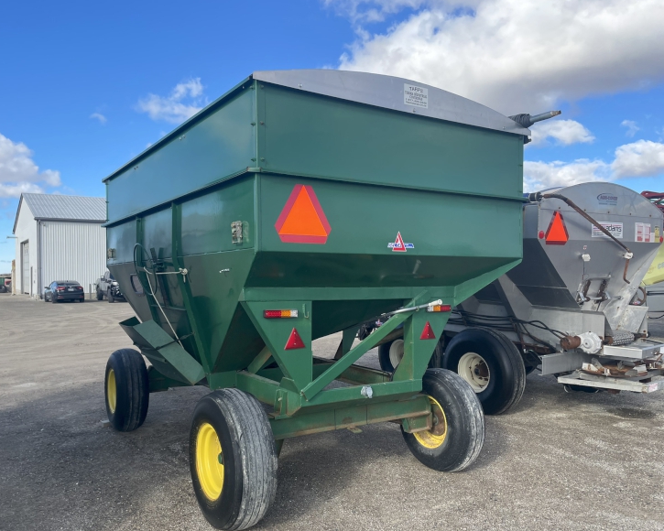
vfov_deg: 51.5
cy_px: 272
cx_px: 310
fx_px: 550
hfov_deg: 62.2
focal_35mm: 28
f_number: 1.6
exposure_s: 1/1531
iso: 32
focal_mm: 4.2
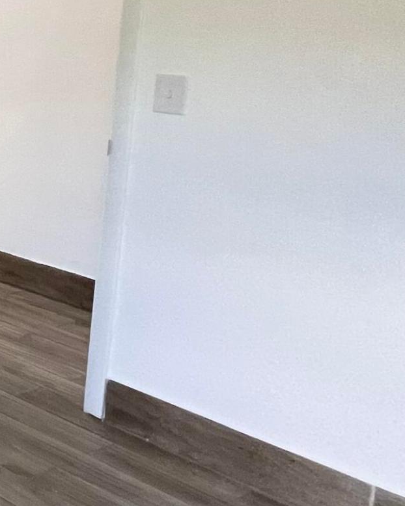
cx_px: -527
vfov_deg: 37.6
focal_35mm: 47
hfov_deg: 16.1
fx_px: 704
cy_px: 75
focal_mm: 1.57
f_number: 1.8
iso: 200
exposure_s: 1/99
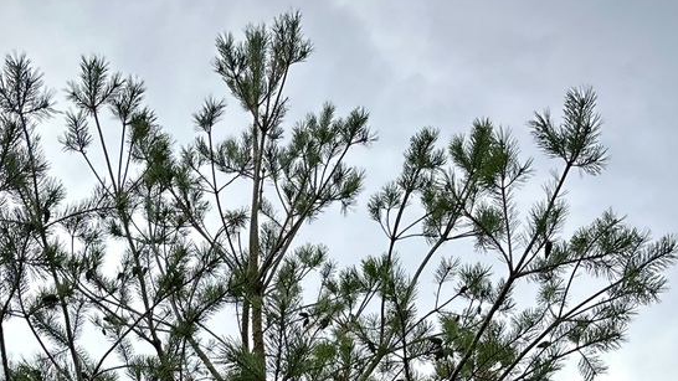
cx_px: 251
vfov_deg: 14.6
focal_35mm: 67
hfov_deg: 31.3
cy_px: 776
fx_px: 1204
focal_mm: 6.86
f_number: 1.78
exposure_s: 1/2299
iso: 80
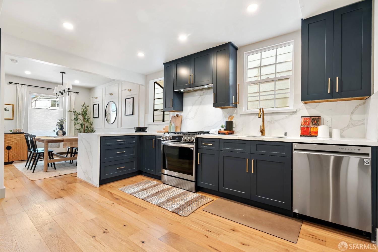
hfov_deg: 96.7
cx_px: 189
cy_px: 126
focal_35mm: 16
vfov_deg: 73.7
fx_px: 168
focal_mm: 16
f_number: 14
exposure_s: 1/1.25
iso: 250
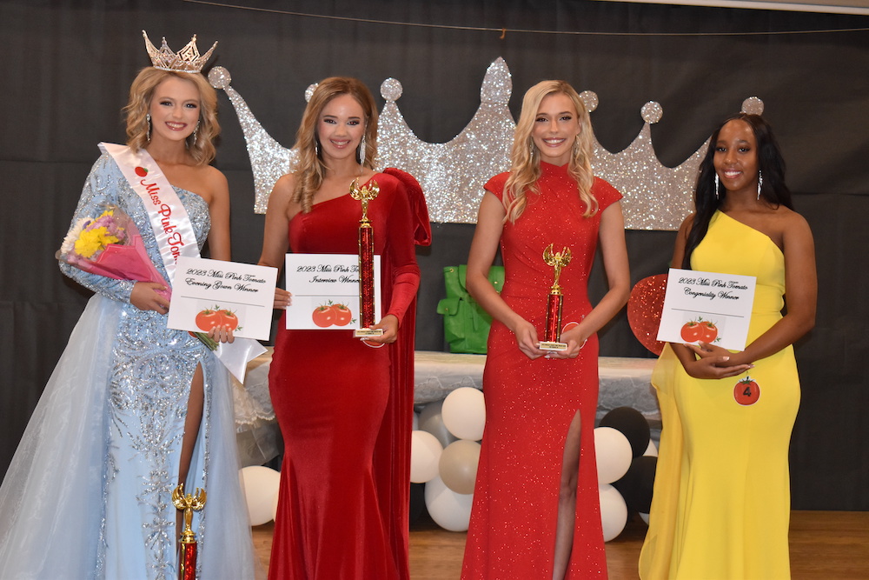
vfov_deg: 21.6
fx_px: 1521
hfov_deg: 31.9
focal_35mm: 63
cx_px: 434
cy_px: 290
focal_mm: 42
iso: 1600
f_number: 5
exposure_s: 1/100
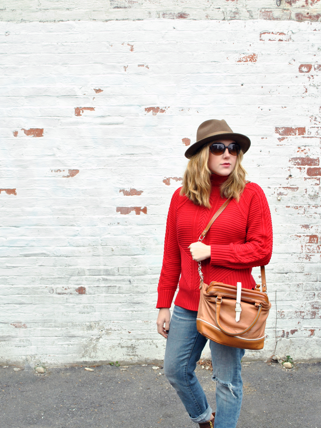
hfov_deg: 30.9
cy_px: 245
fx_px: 581
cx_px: 150
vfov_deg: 40.3
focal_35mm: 47
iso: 400
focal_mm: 26
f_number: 5.6
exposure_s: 1/100
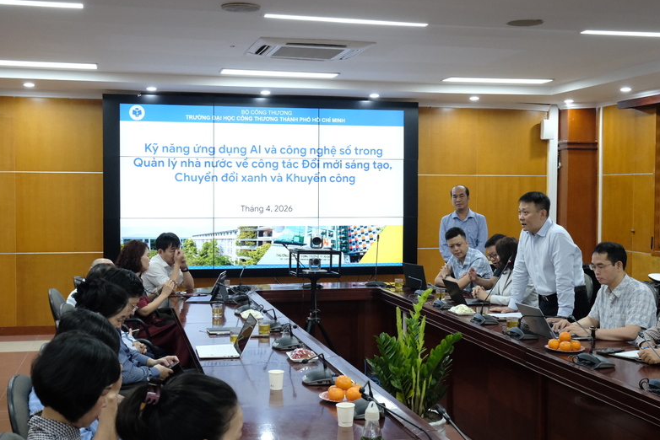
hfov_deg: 42.7
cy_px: 220
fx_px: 844
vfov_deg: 29.3
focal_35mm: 46
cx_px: 324
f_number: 8
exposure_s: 1/125
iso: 5000
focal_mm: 30.2
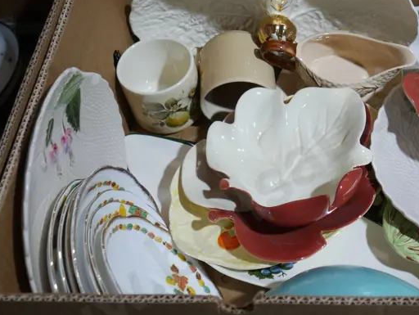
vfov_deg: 26.1
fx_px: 678
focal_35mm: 56
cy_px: 135
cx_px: 342
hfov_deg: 33.2
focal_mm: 14
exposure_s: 1/80
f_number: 3.5
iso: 200
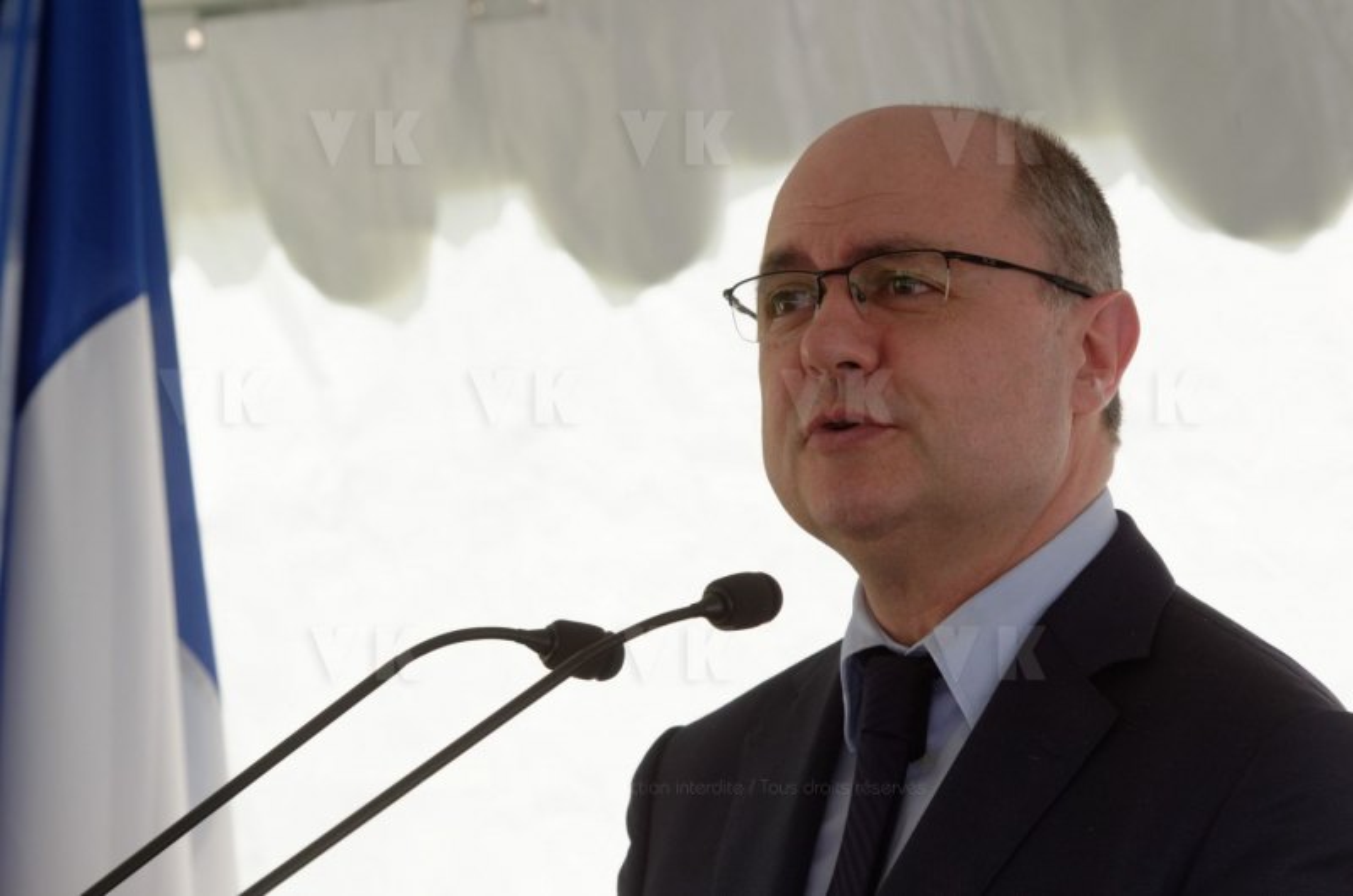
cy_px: 448
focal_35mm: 202
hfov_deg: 10.2
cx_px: 676
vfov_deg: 6.8
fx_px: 7595
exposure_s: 1/125
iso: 800
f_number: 5.6
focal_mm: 135
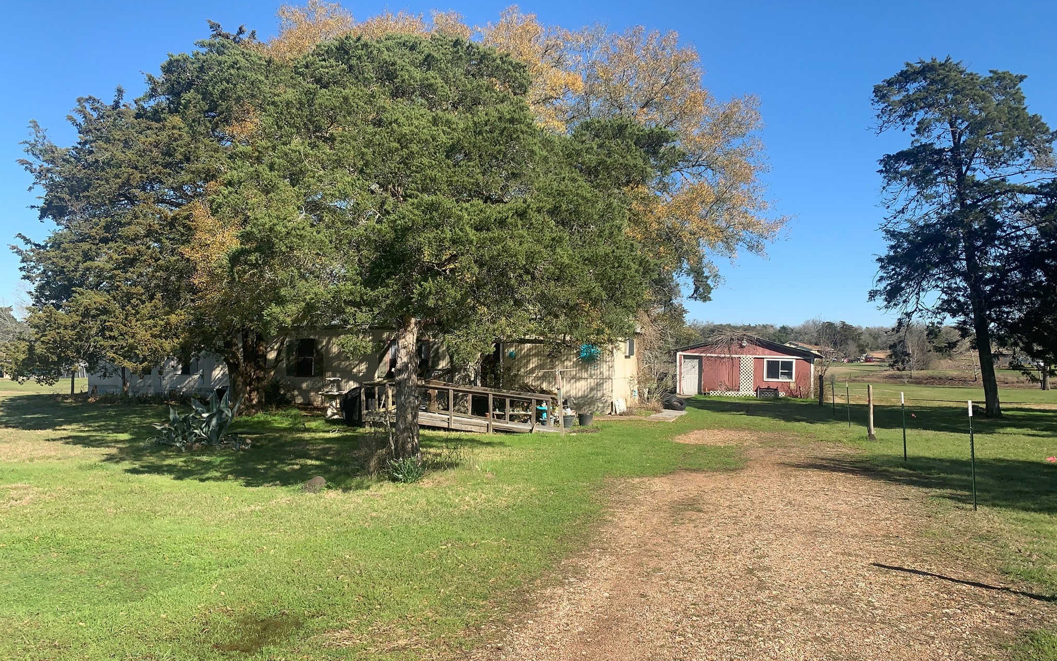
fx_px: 807
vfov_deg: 44.5
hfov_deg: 66.5
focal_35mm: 28
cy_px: 330
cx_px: 527
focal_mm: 4.25
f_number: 1.8
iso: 25
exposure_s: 1/1689
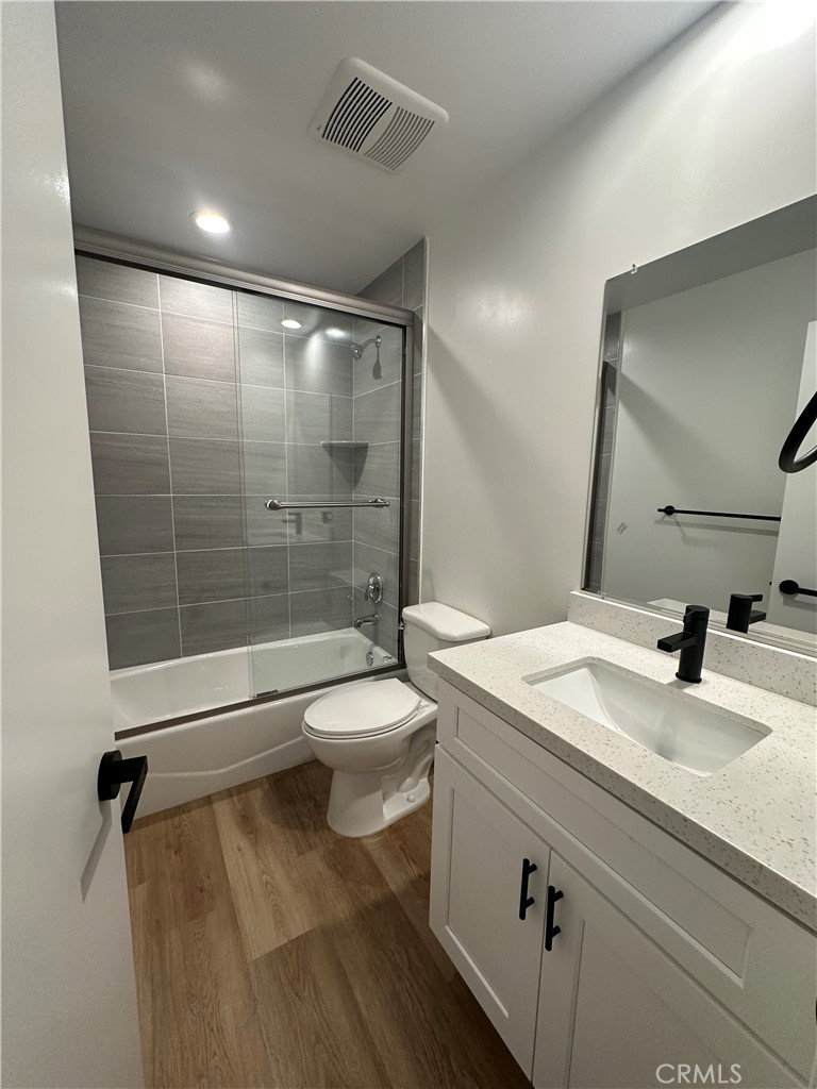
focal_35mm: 14
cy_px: 544
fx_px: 441
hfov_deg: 85.7
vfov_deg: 102.1
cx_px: 408
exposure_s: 1/120
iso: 200
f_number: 2.2
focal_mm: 2.22
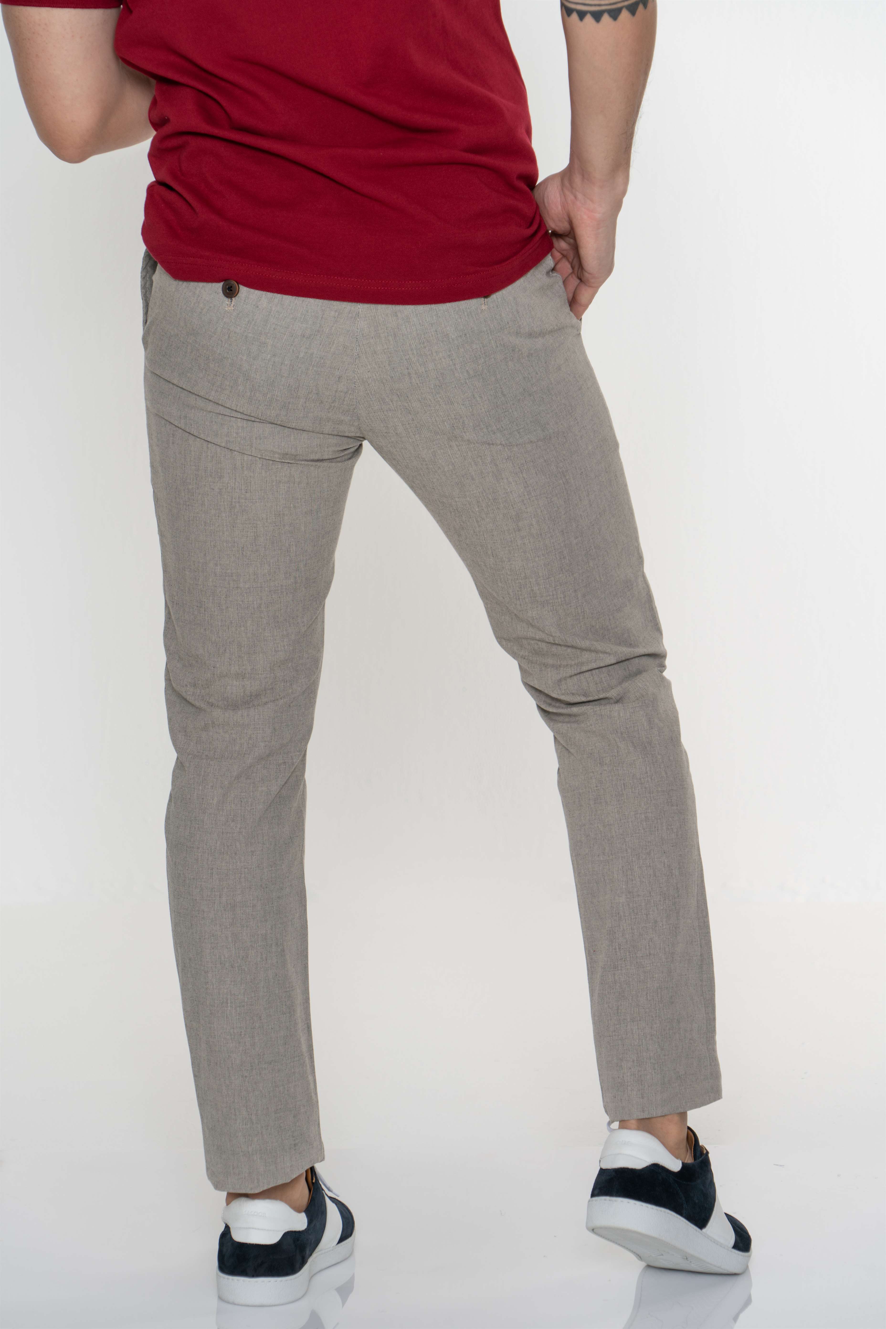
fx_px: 6015
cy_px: 664
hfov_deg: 8.4
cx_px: 443
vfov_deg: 12.6
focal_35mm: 163
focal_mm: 163
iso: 125
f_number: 9.5
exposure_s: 1/90
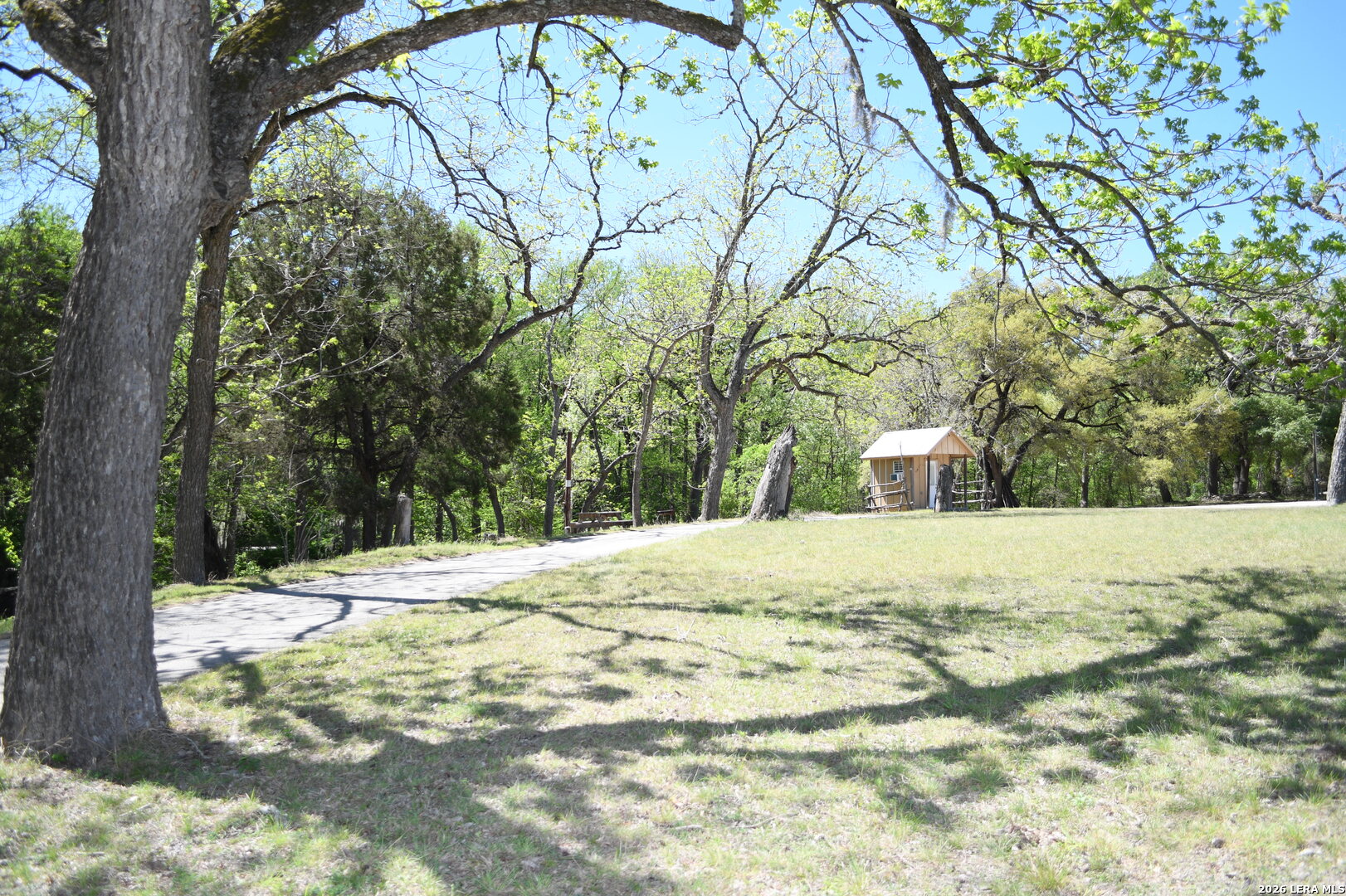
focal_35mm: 30
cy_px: 448
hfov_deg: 62.0
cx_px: 673
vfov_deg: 43.6
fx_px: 1121
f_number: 3.8
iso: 64
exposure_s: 1/250
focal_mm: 20
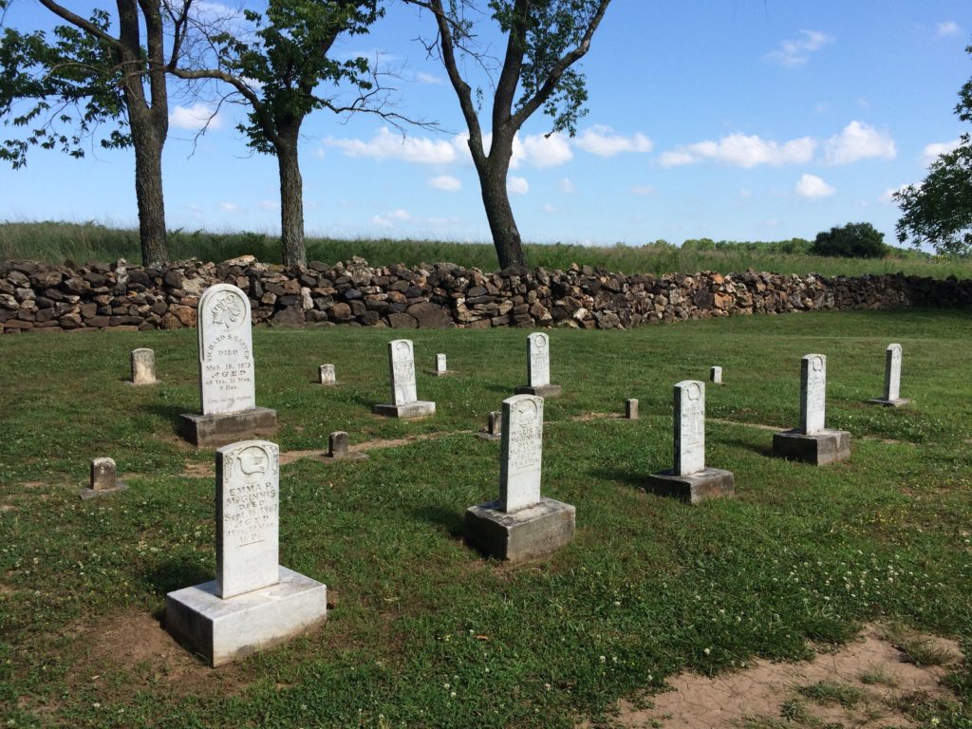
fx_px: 814
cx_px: 486
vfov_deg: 48.2
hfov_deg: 61.7
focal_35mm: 29
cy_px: 364
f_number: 2.2
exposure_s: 1/1580
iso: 32
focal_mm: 4.15
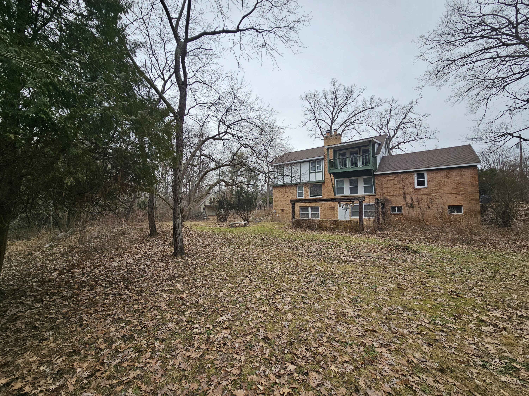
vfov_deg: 89.9
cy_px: 198
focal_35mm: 13
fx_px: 199
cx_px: 264
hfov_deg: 106.2
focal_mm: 2.2
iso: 50
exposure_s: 1/784
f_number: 2.2
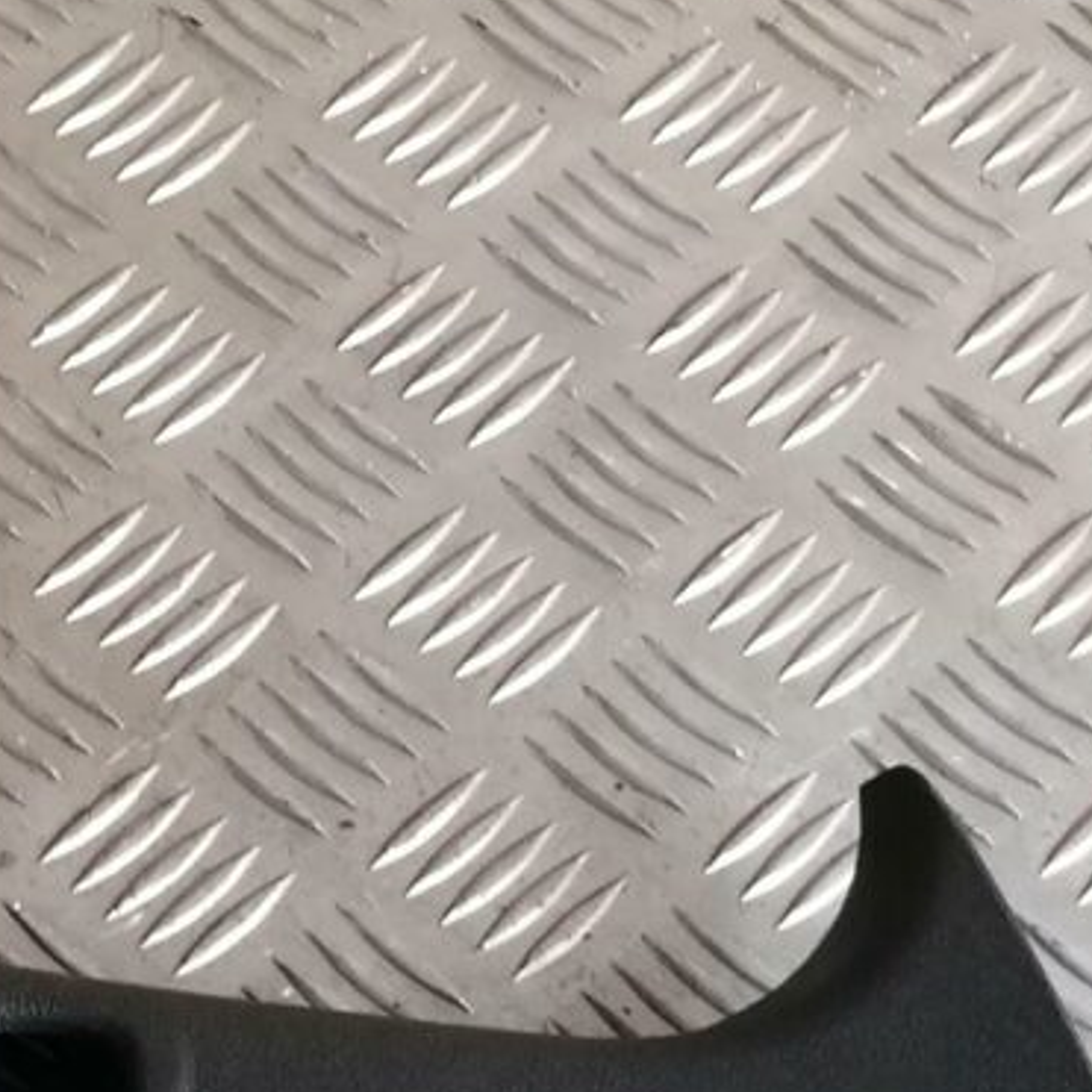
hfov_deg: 18.6
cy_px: 1266
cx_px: -100
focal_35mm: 90
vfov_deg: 18.4
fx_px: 3212
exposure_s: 1/33.3
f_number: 1.8
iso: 320
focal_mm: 4.75
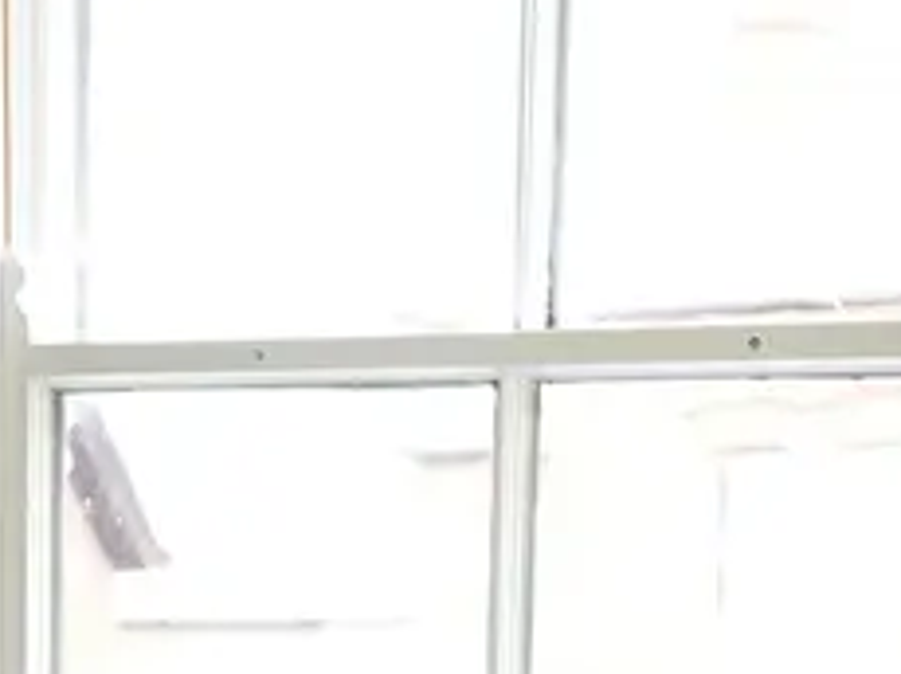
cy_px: 1082
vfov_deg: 12.3
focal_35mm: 113
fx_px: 2938
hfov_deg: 17.3
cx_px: 168
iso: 400
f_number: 4
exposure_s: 1/160
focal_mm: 30
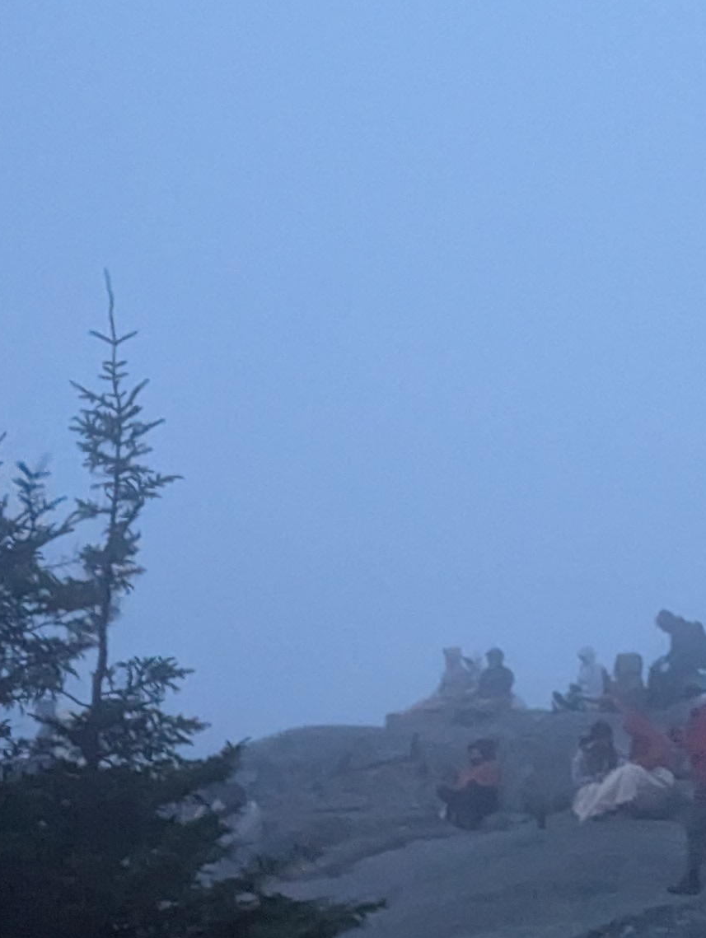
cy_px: 610
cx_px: 755
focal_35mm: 86
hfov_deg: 16.7
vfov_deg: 22.7
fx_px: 2334
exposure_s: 1/14.9
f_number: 1.85
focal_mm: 6.81
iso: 4533
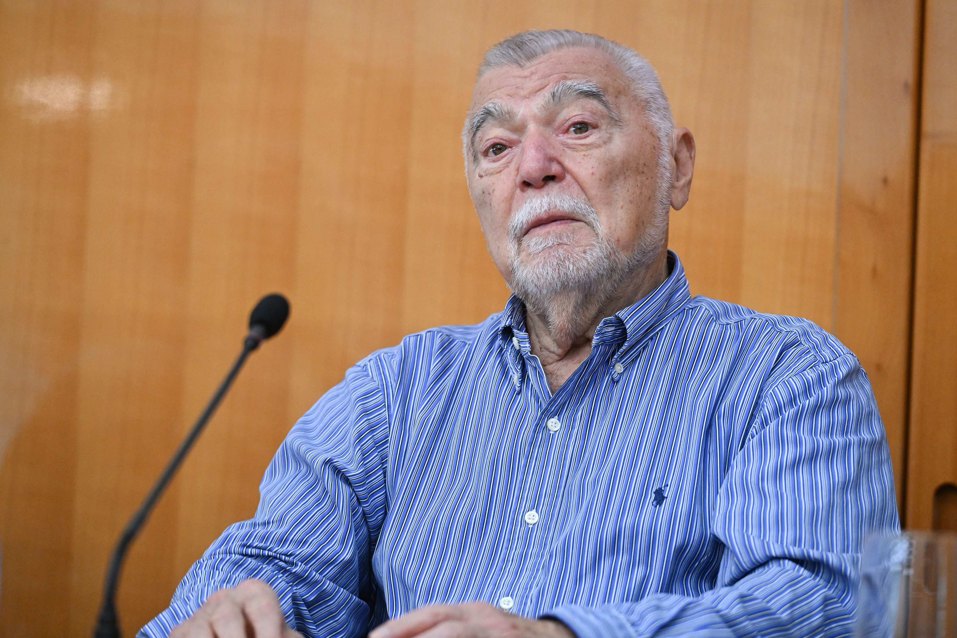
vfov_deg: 6.9
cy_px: 319
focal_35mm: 200
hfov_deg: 10.3
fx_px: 5316
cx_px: 478
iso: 3200
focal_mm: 200
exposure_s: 1/200
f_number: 4.5
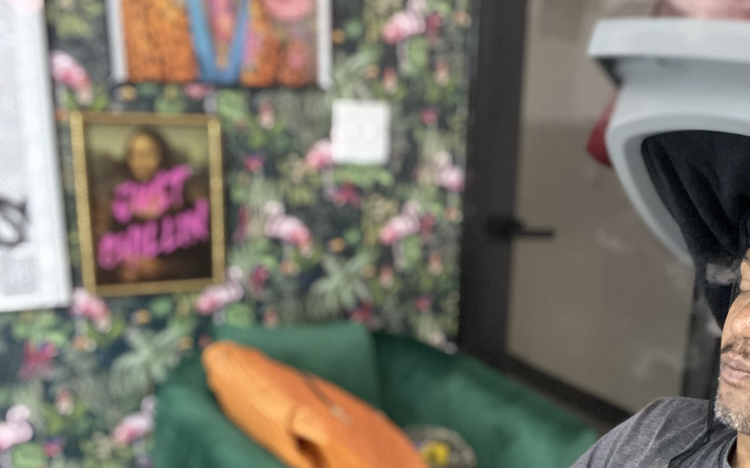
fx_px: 1022
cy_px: 439
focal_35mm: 50
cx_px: 549
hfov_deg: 39.4
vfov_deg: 24.9
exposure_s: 1/30
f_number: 2.2
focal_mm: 2.71
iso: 640
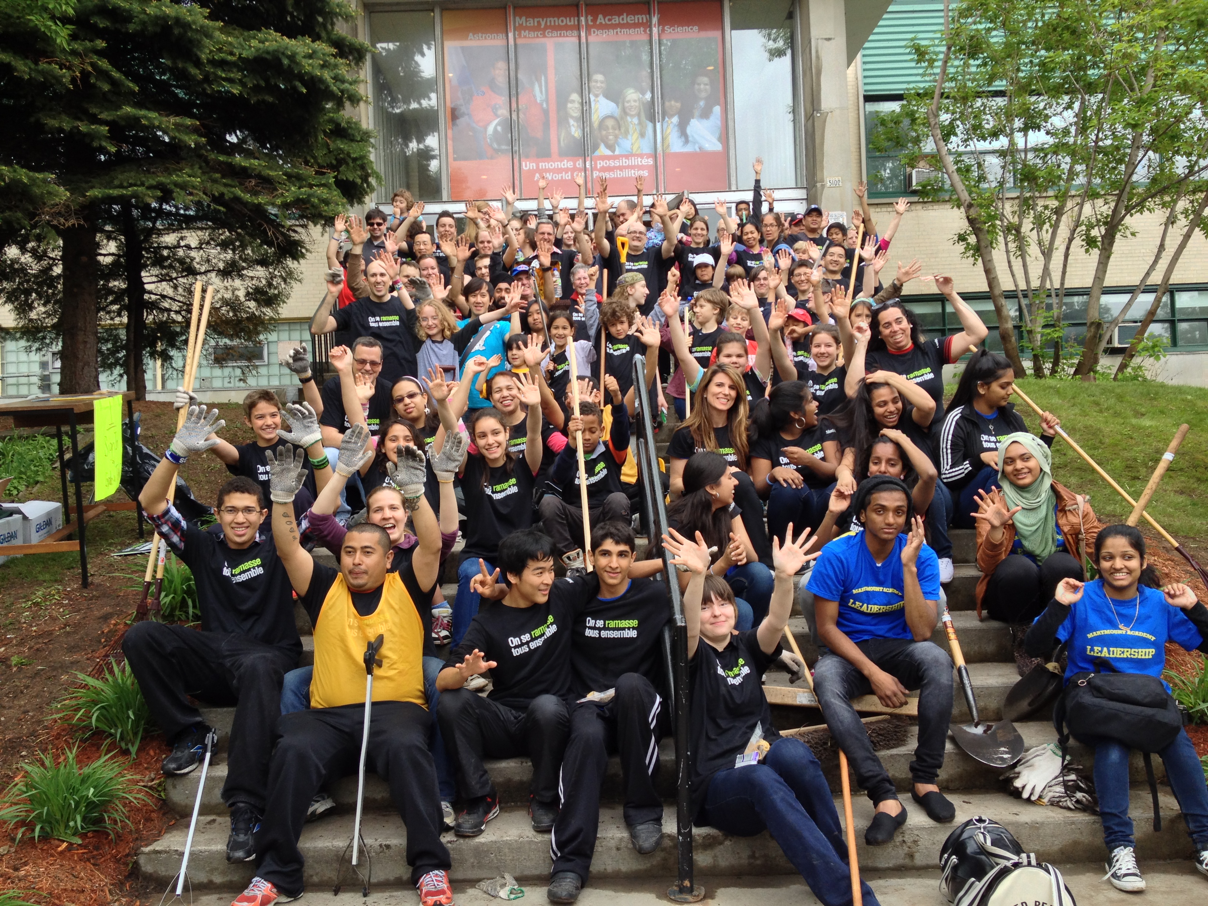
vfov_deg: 40.7
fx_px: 1221
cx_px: 604
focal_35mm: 35
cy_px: 453
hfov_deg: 52.6
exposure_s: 1/162
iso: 50
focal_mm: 4.28
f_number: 2.4
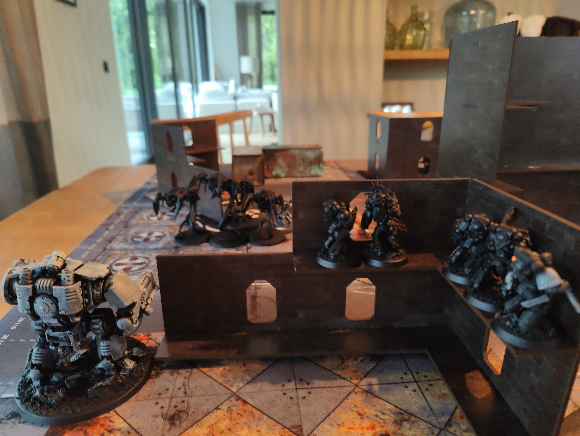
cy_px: 218
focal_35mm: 23
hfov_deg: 73.9
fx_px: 386
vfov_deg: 59.0
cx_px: 290
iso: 320
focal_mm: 6.06
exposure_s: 1/19
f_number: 1.8
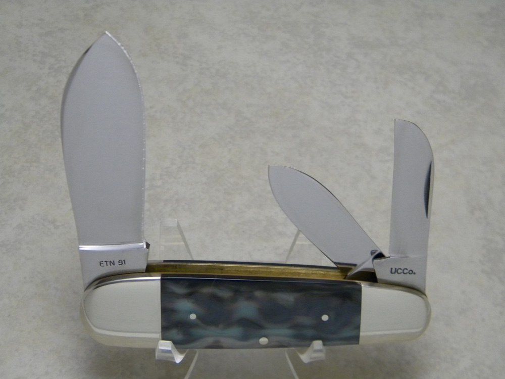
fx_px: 817
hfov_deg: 34.3
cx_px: 252
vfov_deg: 26.1
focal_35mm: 56
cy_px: 190
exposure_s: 1/40
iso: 400
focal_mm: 10.1
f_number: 4.1
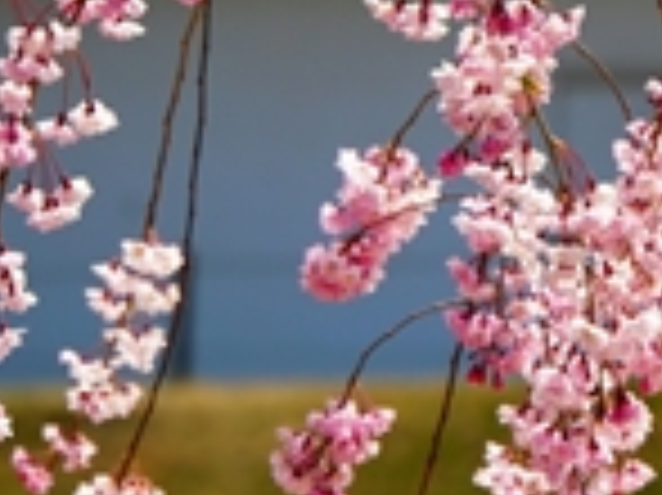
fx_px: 11289
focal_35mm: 591
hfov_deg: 3.4
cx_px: 567
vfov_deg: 2.5
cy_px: 56
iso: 100
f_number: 7.1
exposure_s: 1/320
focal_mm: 150.2
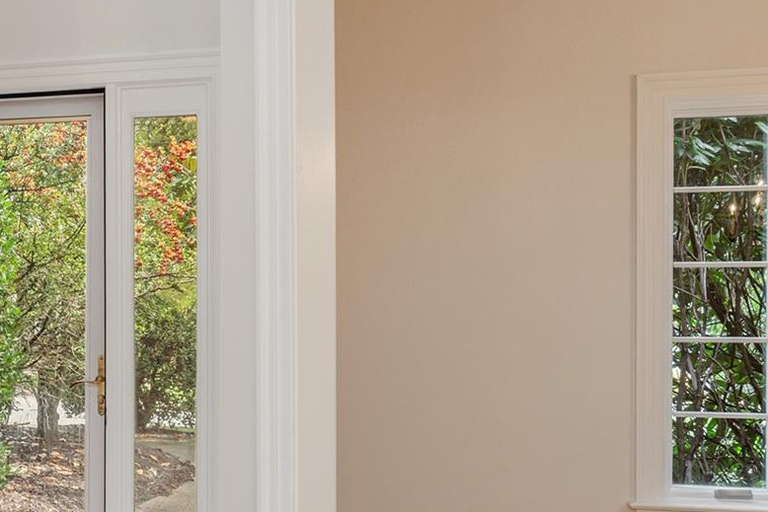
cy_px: 313
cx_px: -59
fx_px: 1067
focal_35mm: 50
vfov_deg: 26.9
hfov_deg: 34.6
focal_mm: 19
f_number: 7.1
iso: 320
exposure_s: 1/100
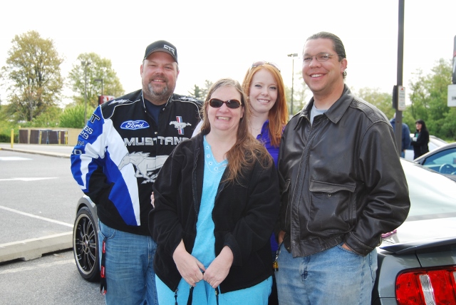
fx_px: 590
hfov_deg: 42.3
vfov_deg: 29.0
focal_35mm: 46
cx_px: 228
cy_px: 152
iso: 100
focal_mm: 31
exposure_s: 1/160
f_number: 4.5
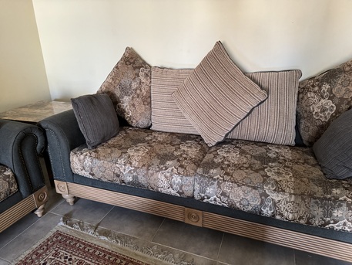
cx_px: 176
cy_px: 132
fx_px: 244
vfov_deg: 56.8
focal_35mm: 24
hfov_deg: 71.6
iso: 400
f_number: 1.78
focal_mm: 6.76
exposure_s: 1/60
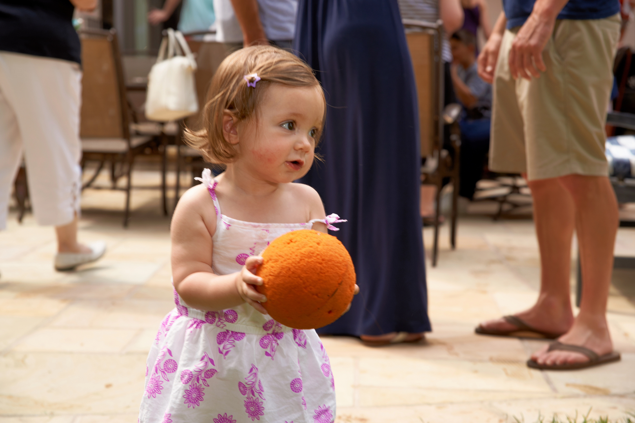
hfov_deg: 28.8
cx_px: 318
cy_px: 212
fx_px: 1235
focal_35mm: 70
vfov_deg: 19.5
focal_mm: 70
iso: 100
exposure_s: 1/80
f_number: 5.6
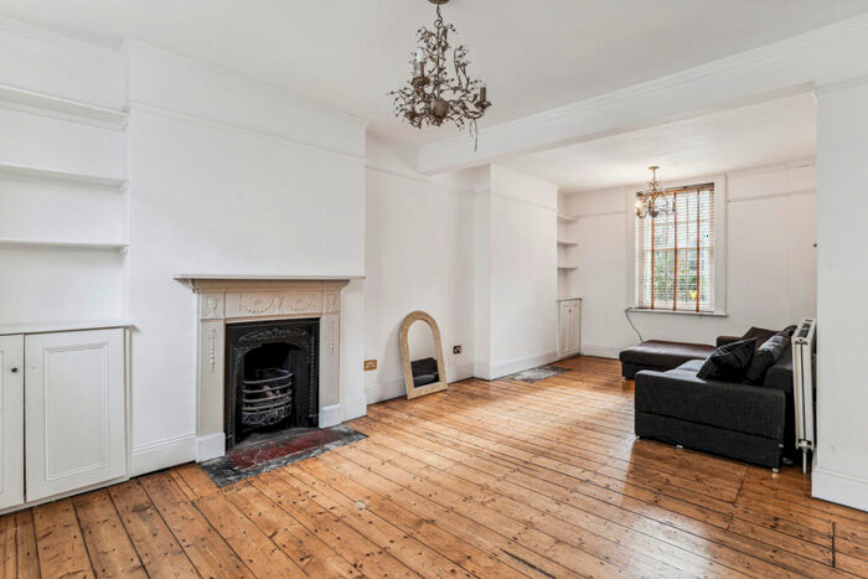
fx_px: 386
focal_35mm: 16
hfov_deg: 96.7
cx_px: 434
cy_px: 290
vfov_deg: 73.8
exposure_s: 1/13
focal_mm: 16
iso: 400
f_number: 11
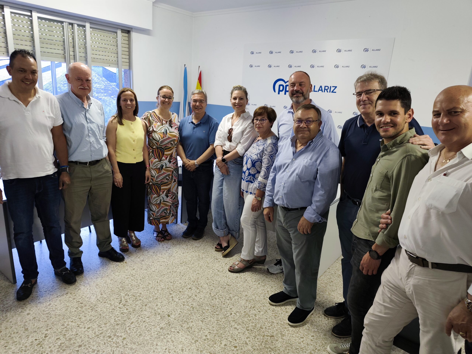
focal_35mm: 23
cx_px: 236
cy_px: 177
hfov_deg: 73.9
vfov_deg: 58.9
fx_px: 314
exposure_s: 1/33.3
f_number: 1.65
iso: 400
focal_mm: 6.19
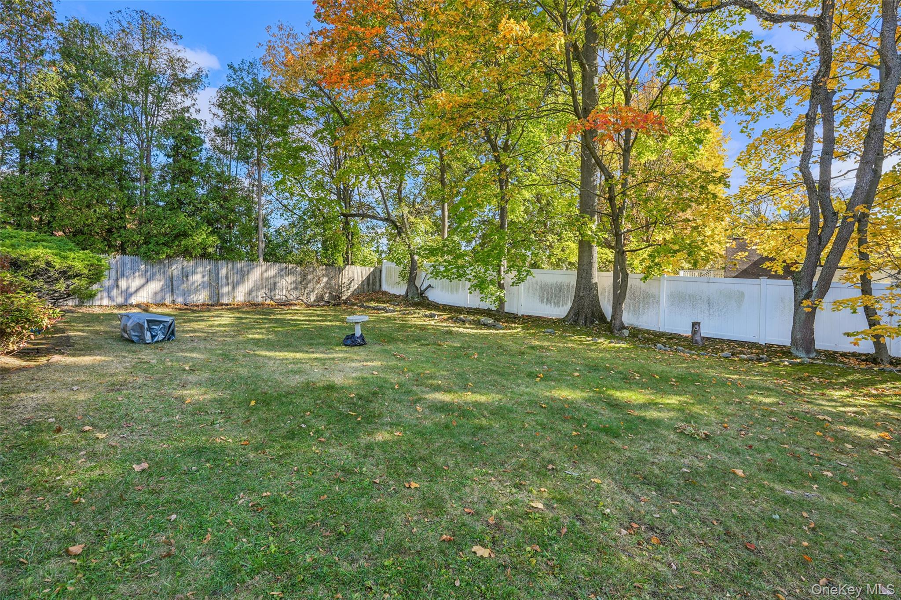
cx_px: 450
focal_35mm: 16
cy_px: 300
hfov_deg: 96.7
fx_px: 400
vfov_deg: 73.7
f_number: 8
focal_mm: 16
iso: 100
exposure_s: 1/40
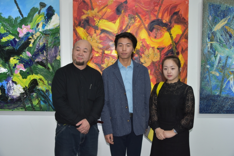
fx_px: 244
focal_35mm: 38
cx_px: 117
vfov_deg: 35.5
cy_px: 78
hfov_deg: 51.3
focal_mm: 25
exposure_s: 1/30
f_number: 4
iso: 500
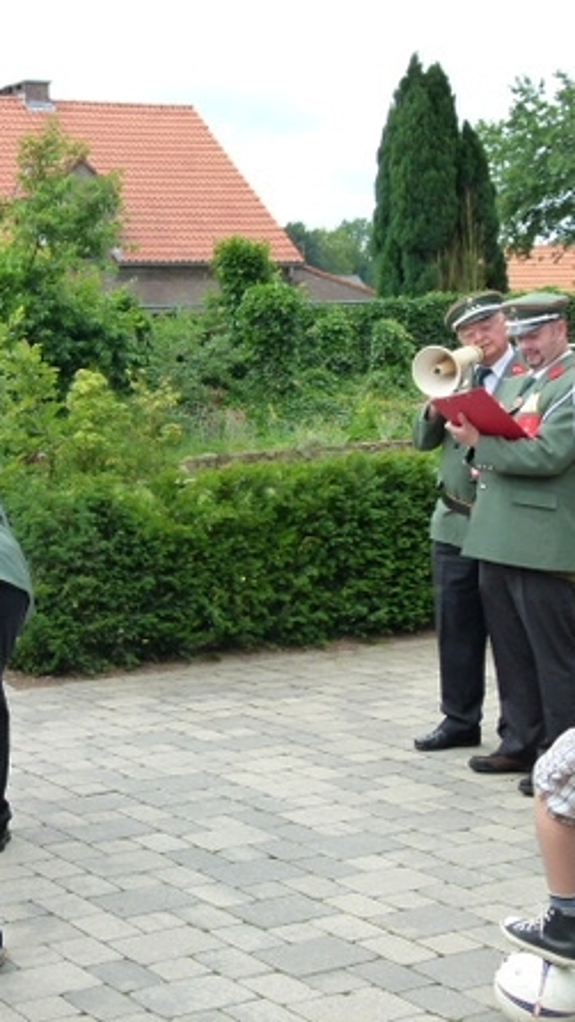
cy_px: 511
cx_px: 0
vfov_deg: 33.3
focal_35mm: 63
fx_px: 1707
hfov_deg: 18.6
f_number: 4
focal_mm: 7.7
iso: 200
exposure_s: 1/250
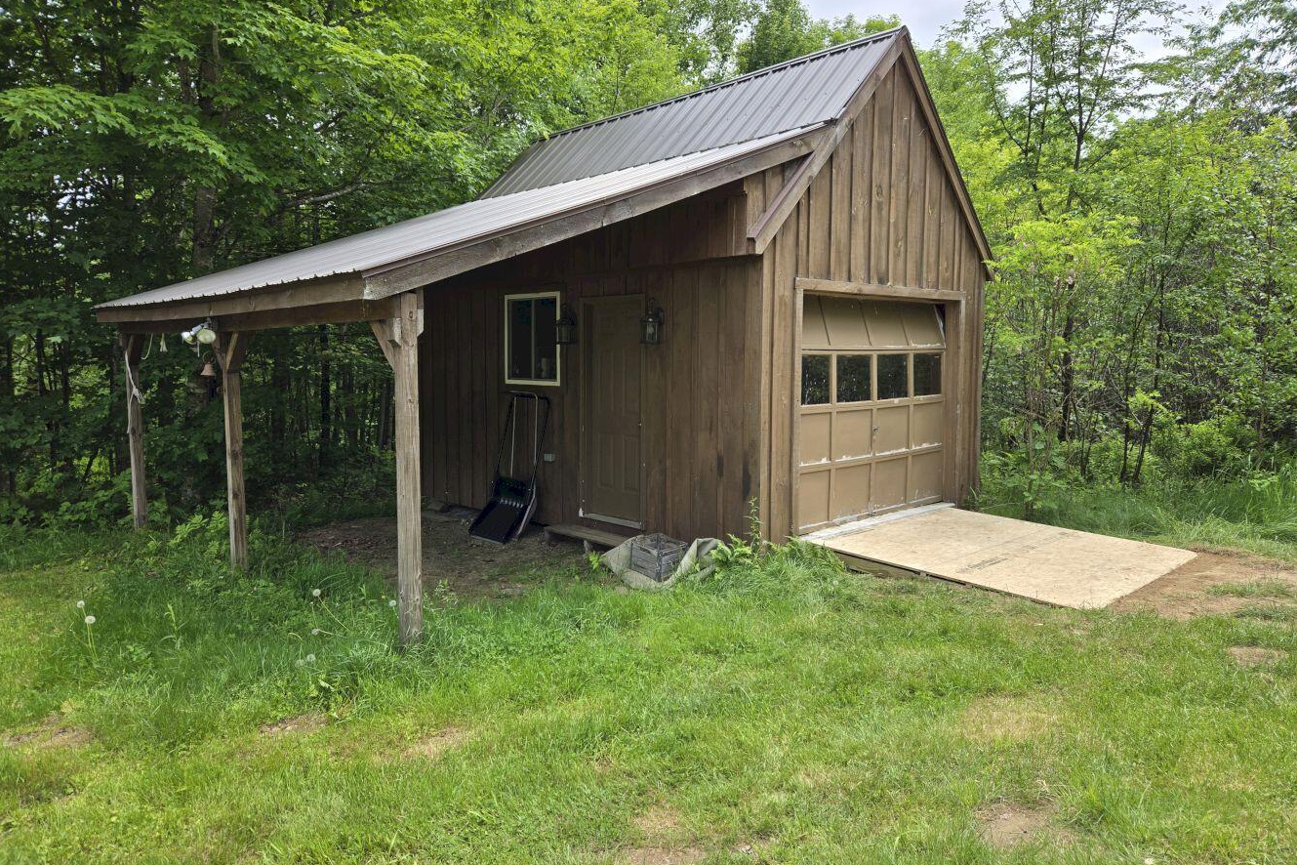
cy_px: 422
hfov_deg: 73.7
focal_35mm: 24
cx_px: 648
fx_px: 865
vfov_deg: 53.1
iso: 25
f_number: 1.8
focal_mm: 5.4
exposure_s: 1/1102
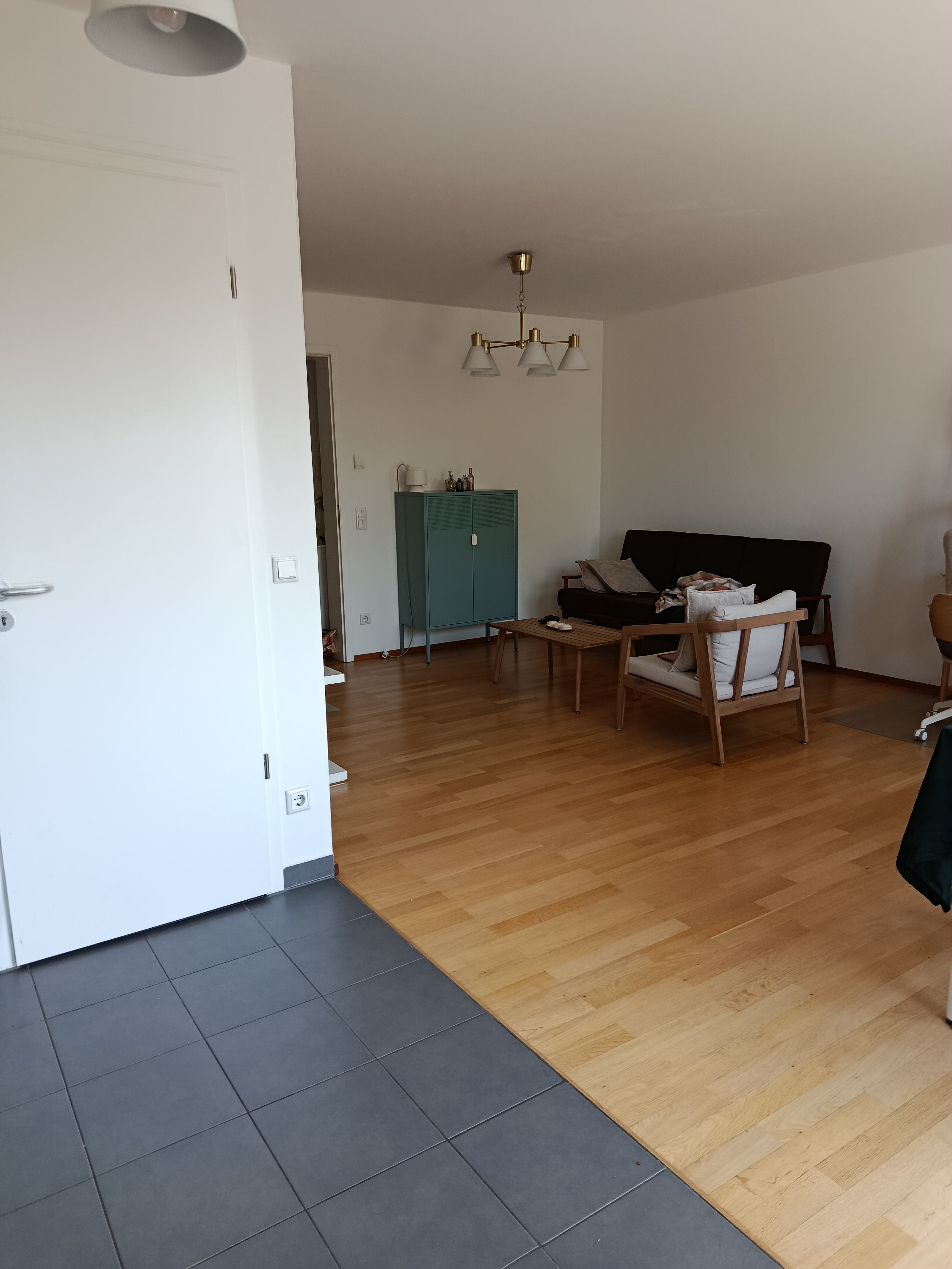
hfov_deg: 56.8
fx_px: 880
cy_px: 634
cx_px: 476
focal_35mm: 24
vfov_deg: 71.6
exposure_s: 1/100
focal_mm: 5.24
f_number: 1.7
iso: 342
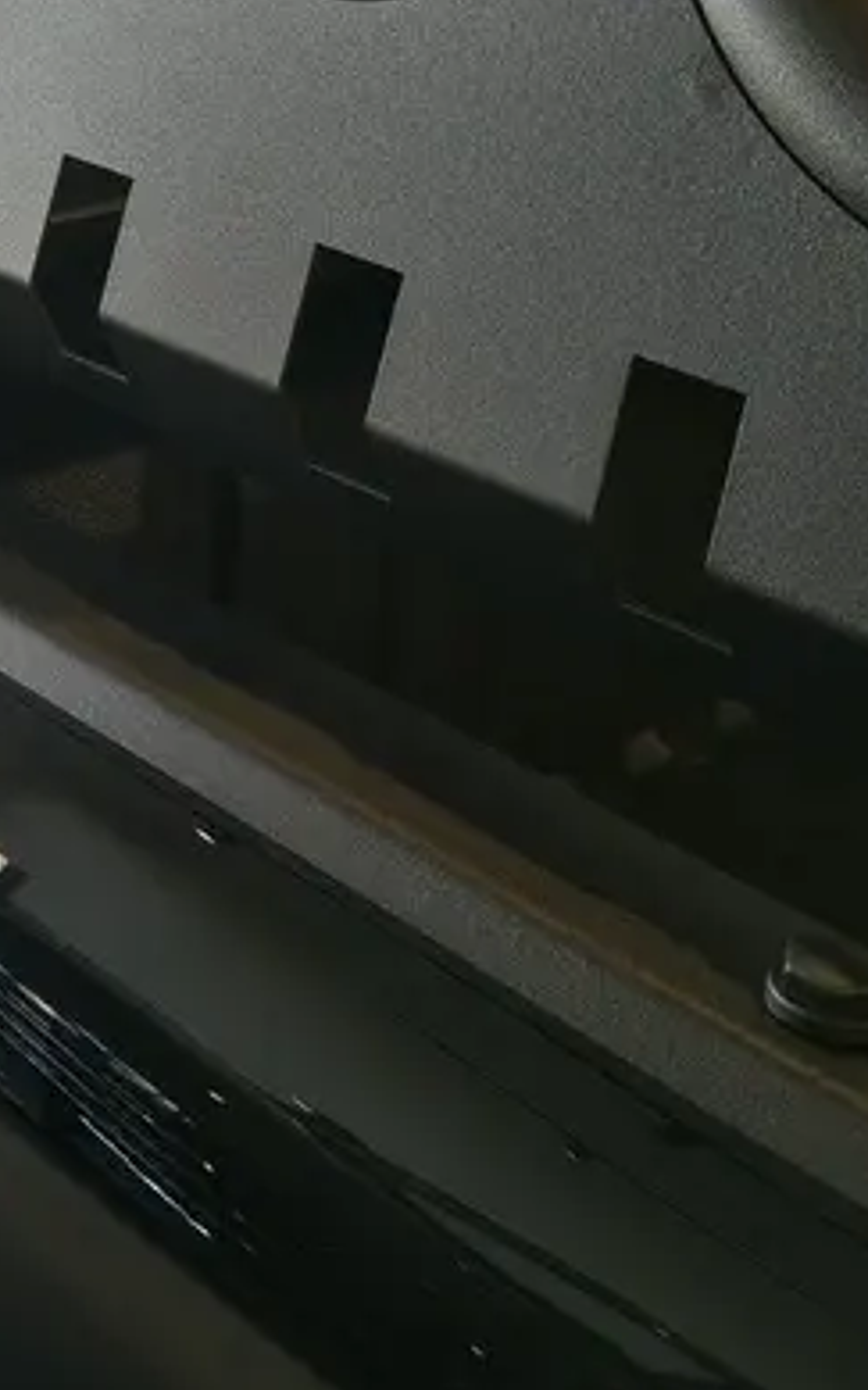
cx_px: -179
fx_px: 2537
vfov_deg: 29.4
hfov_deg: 18.4
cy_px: 154
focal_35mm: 67
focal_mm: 5.56
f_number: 1.8
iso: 438
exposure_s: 1/83.3
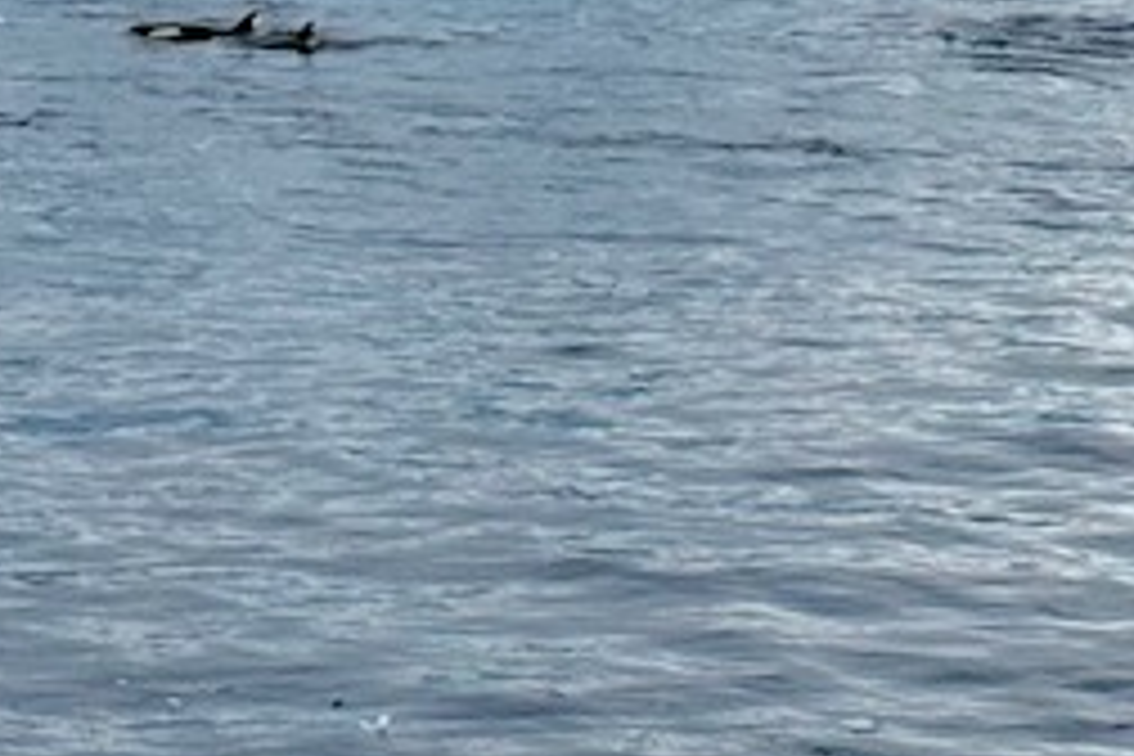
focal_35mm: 203
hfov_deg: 10.0
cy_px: 104
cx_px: -288
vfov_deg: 6.8
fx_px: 6394
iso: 80
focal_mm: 6.76
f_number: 1.78
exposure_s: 1/3378
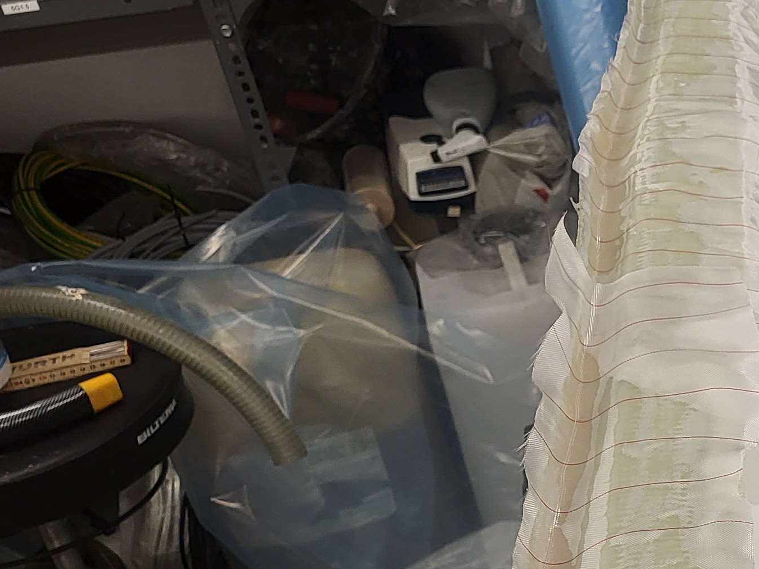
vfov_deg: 19.0
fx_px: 1688
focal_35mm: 77
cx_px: 1098
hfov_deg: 21.7
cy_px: 407
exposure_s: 1/100
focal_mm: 5.4
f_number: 1.8
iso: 125
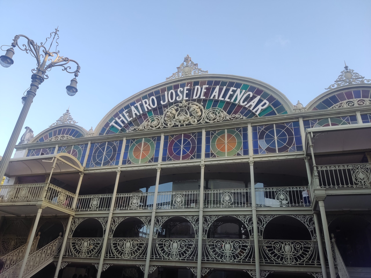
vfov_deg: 54.9
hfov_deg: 69.4
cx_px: 186
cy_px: 139
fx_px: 268
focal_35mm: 25
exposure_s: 1/167
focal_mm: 4.71
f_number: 1.79
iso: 50
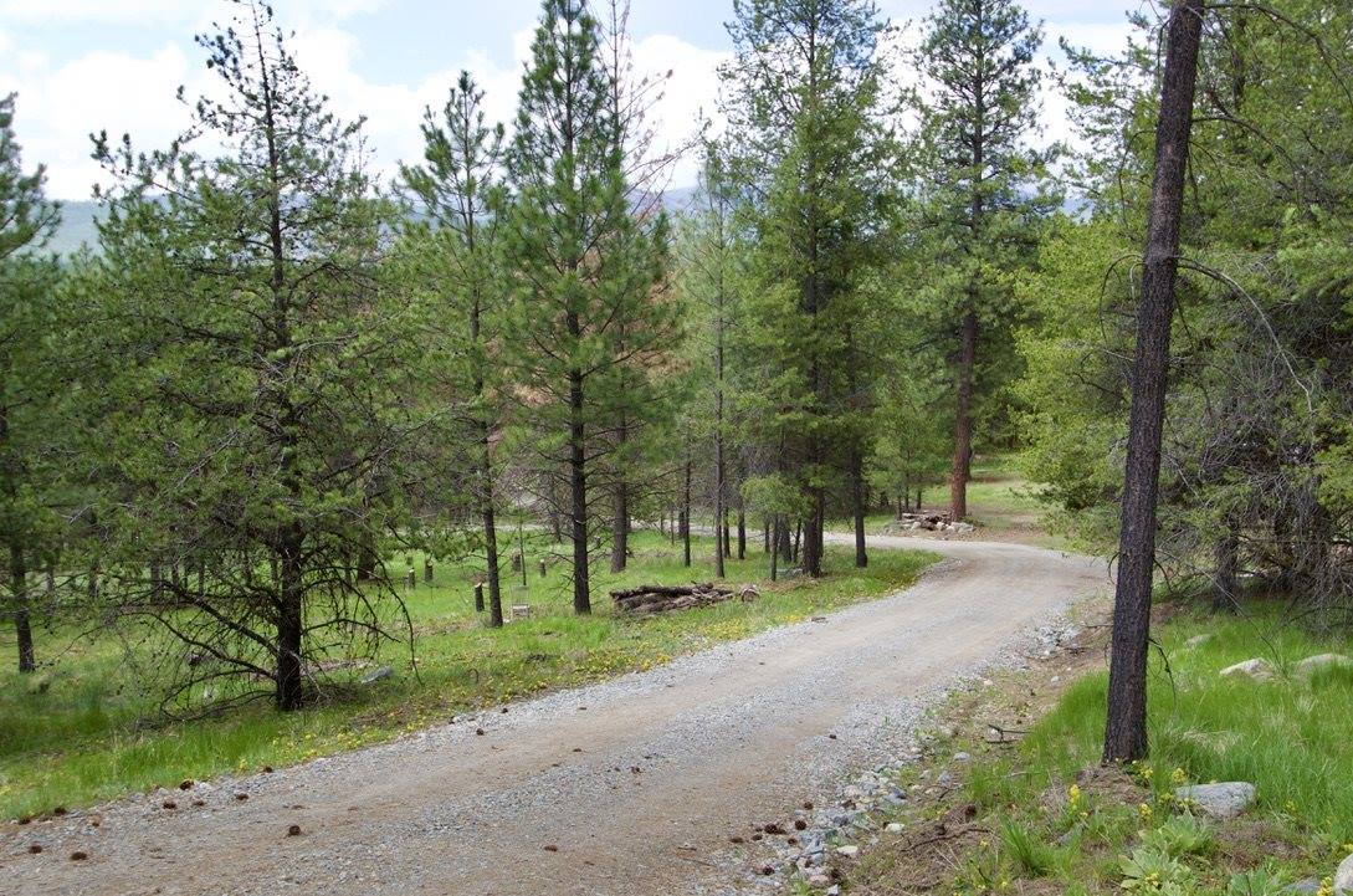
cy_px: 448
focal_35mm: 36
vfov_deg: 36.7
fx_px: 1350
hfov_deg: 53.2
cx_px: 676
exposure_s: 1/250
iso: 200
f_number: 8
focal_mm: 24
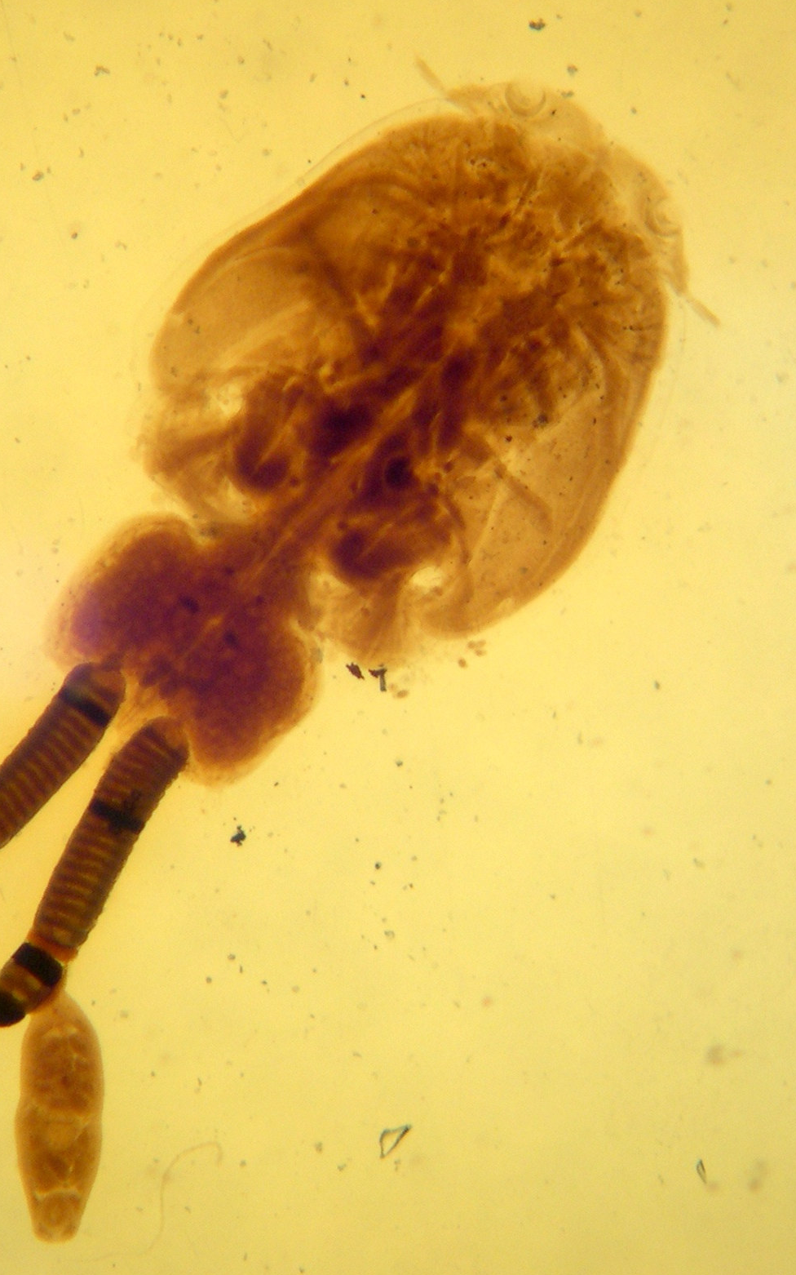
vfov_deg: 23.6
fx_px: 3055
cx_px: 184
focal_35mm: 88
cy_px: 638
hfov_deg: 14.8
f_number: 3.5
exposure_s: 1/22
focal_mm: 13.2
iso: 100
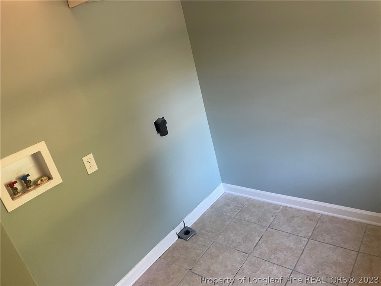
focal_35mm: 26
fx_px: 286
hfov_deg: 67.3
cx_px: 190
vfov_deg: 53.1
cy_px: 143
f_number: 1.6
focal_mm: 4.2
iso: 200
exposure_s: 1/60
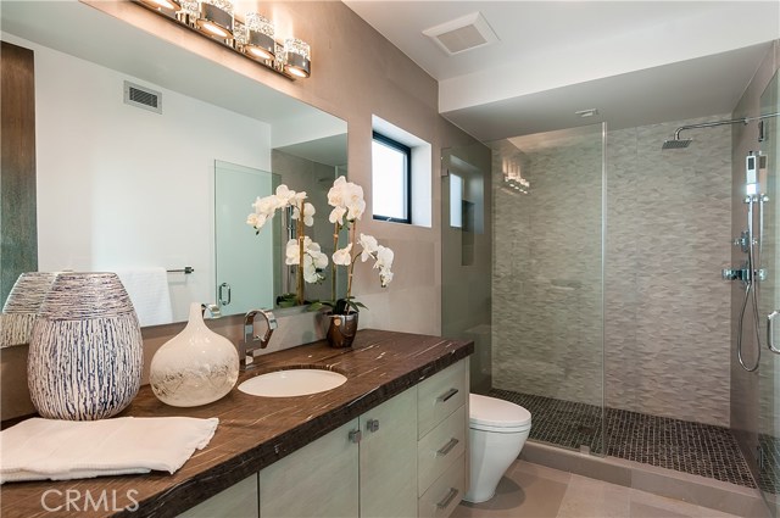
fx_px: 390
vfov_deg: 67.2
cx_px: 390
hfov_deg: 90.1
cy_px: 259
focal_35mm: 18
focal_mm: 12
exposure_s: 1/10
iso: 200
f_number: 9
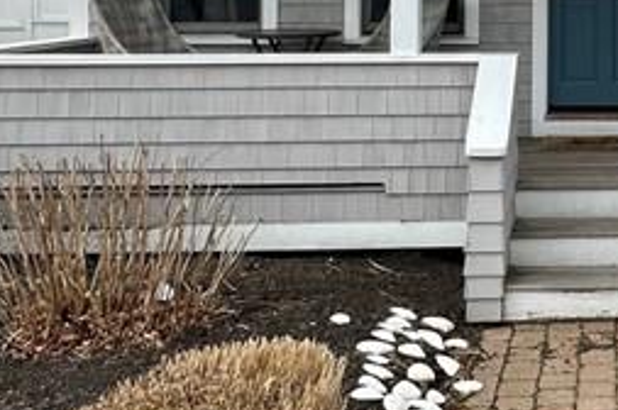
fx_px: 1012
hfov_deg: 30.8
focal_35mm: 59
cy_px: -22
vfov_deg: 21.9
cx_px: 655
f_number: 2.2
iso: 50
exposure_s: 1/979
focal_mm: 2.22
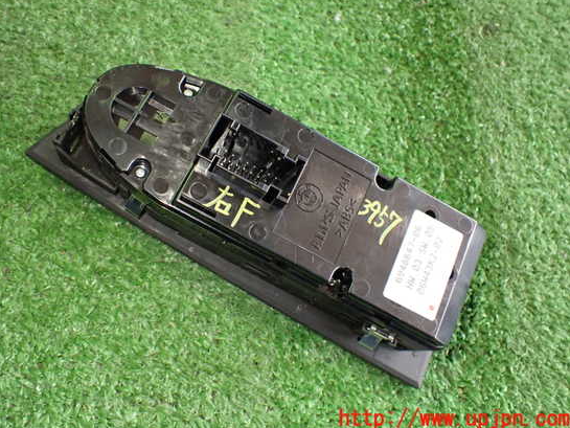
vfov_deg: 42.9
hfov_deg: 55.3
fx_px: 544
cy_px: 197
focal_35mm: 33
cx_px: 261
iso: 800
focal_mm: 5.4
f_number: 2.3
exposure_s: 1/100
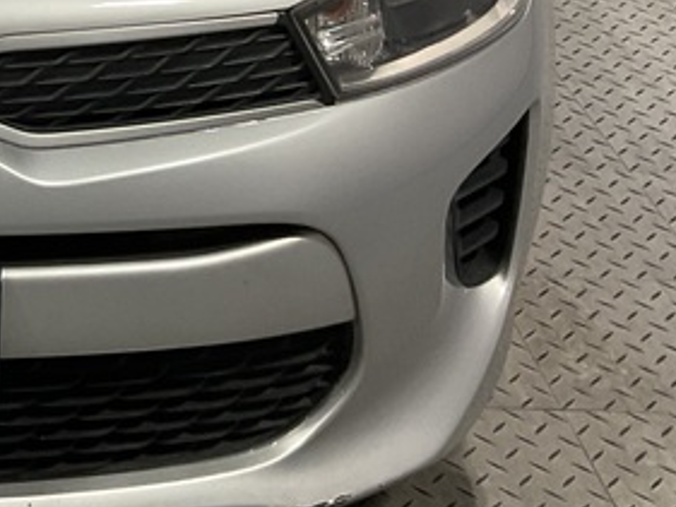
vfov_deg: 14.4
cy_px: -142
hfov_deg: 18.3
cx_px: -238
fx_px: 1934
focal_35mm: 99
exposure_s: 1/120
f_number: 1.8
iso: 50
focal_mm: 3
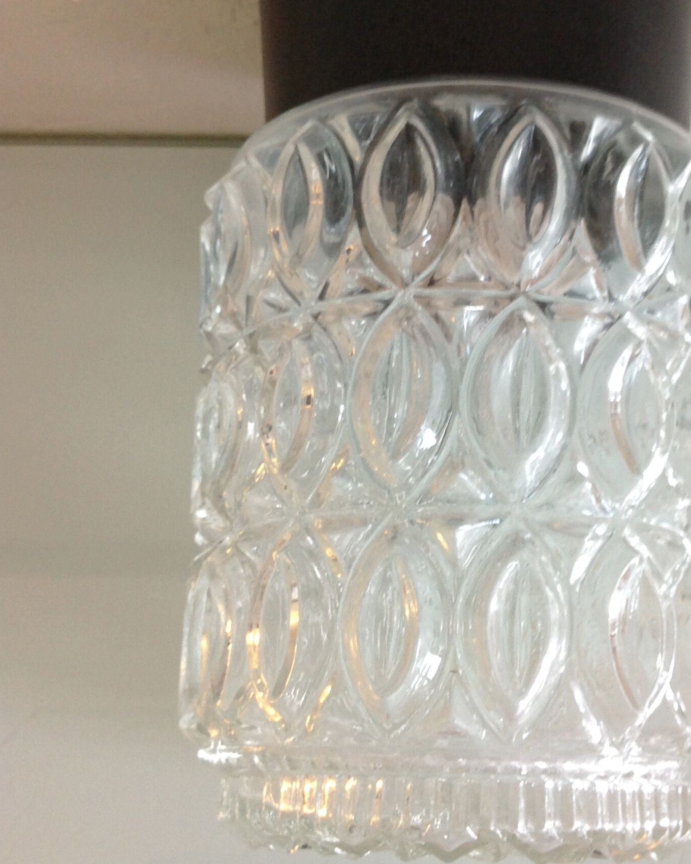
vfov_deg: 35.9
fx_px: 1329
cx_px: 482
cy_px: 375
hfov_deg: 28.9
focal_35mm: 52
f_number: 2.4
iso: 80
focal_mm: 4.28
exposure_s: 1/15
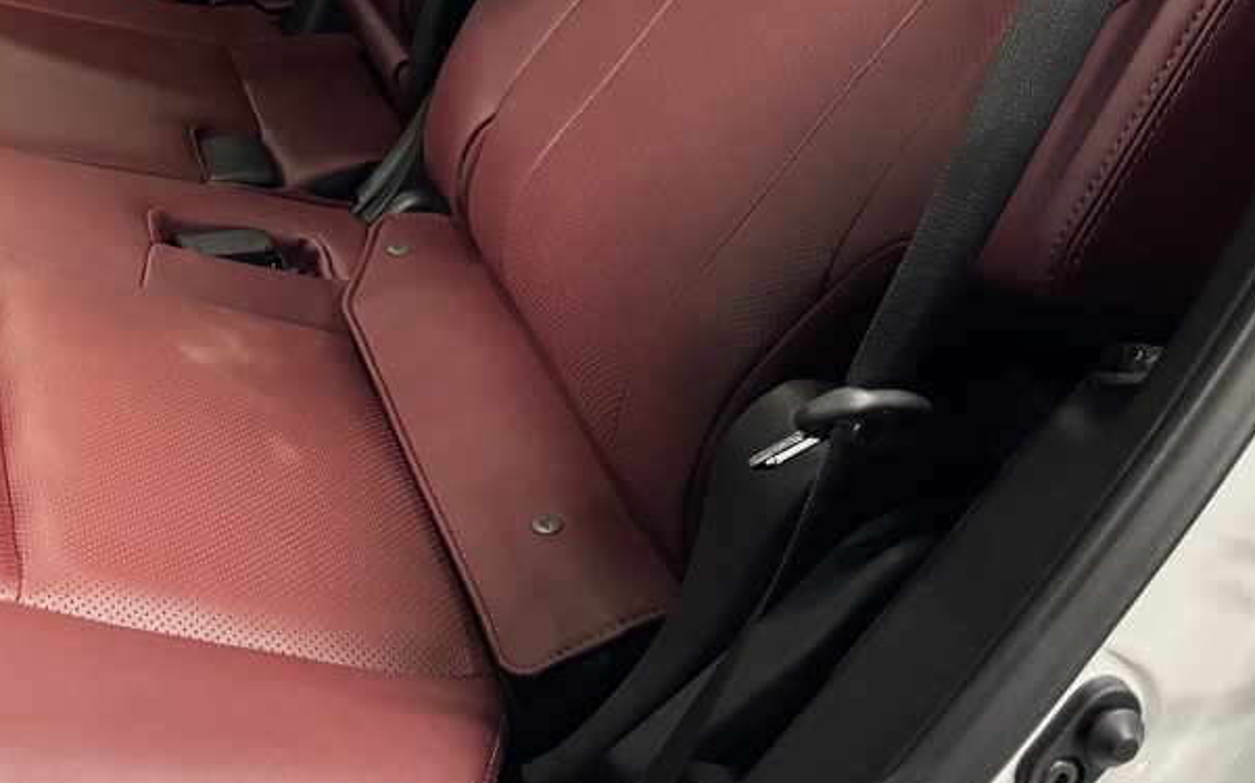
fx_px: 2085
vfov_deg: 19.8
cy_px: -196
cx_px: 248
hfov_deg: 32.6
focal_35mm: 61
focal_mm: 6.86
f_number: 1.78
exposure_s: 1/36
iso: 1000
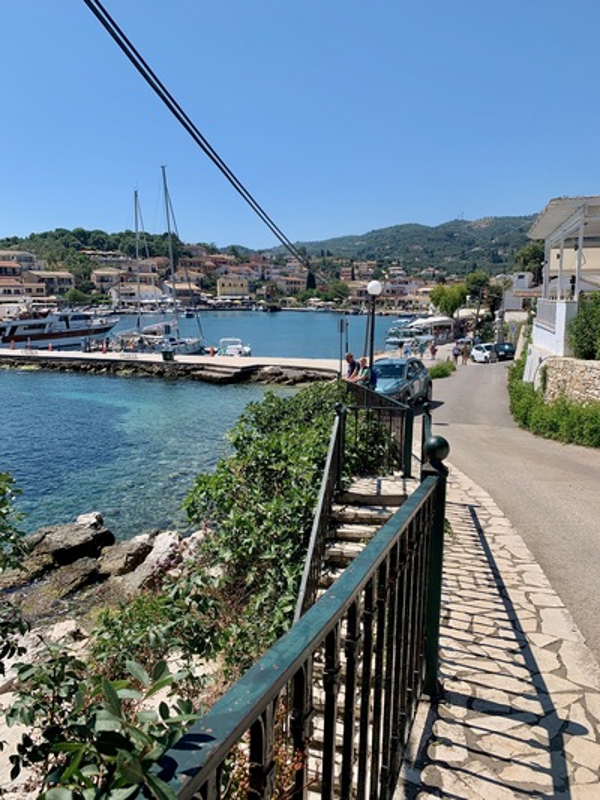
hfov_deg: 53.1
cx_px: 300
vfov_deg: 67.3
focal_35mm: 26
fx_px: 601
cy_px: 400
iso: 25
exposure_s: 1/2833
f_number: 1.8
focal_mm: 4.25
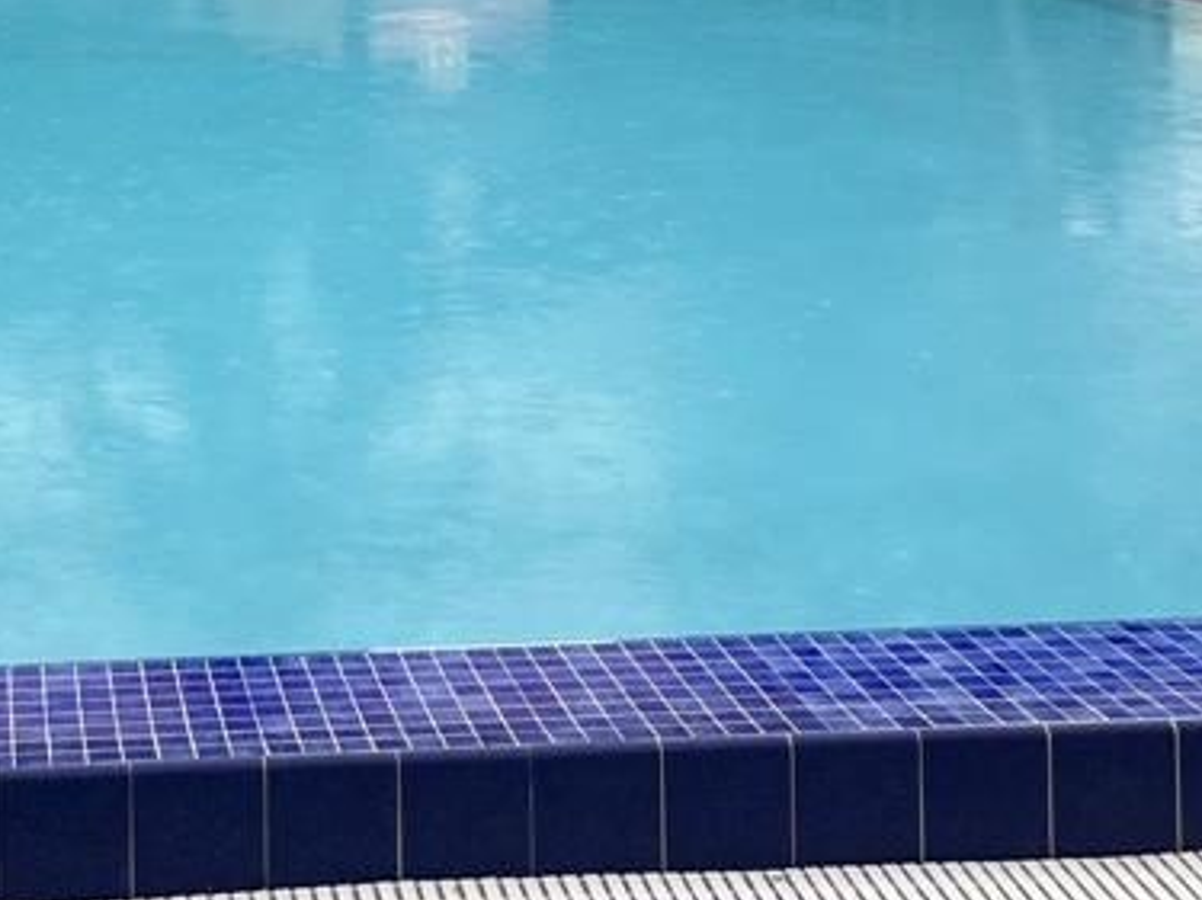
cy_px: -112
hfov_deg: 26.7
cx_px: 189
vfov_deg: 19.7
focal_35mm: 71
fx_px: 2465
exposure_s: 1/251
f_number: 1.6
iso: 40
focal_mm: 5.1
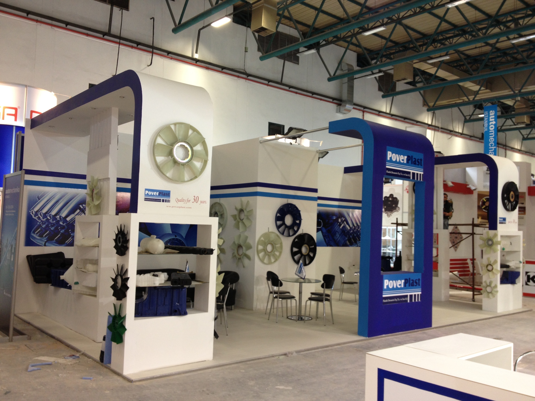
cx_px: 268
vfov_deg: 40.7
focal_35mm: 35
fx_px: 541
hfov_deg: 52.6
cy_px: 200
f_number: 2.4
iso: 64
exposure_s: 1/24
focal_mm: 4.28
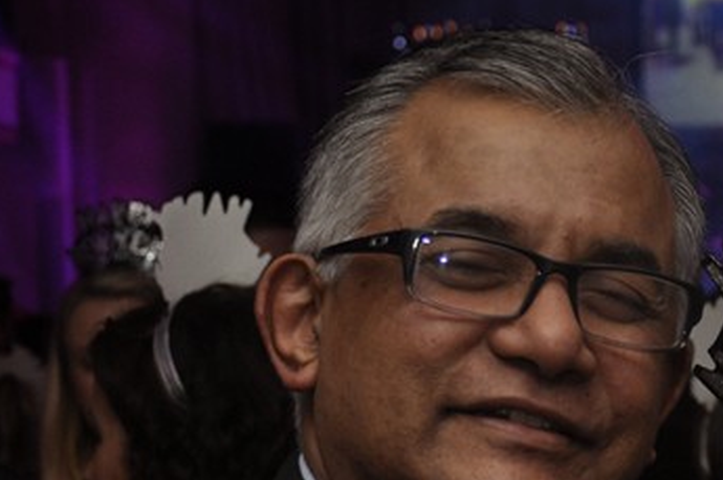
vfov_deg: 8.3
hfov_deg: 12.4
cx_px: 631
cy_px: 440
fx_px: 3309
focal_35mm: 165
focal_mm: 38
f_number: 5
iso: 400
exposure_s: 1/60
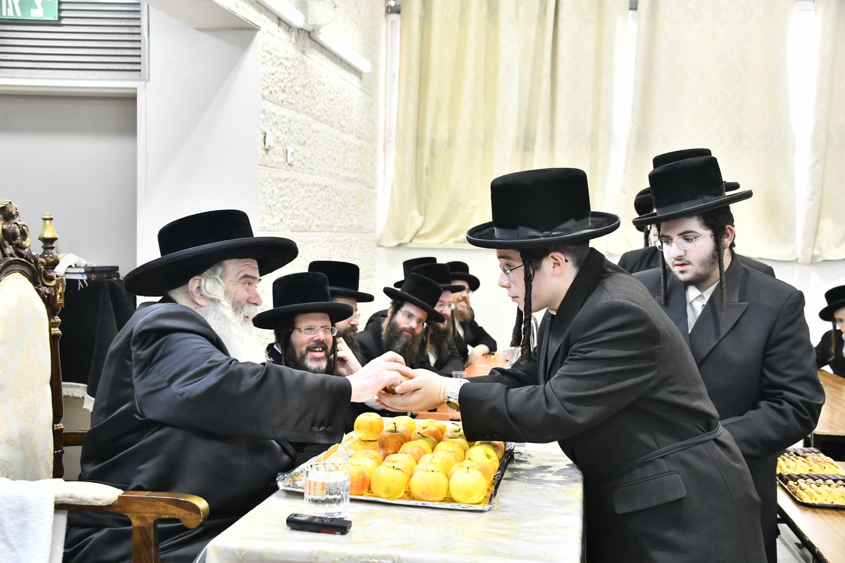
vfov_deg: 30.5
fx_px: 1033
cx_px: 422
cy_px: 282
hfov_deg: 44.5
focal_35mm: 44
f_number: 5.6
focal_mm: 44
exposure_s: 1/200
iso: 2000
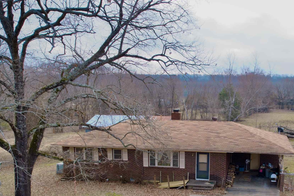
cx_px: 196
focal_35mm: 41
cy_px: 153
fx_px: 335
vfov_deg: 31.9
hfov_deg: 46.7
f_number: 2.8
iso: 100
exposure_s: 1/725
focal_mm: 8.38
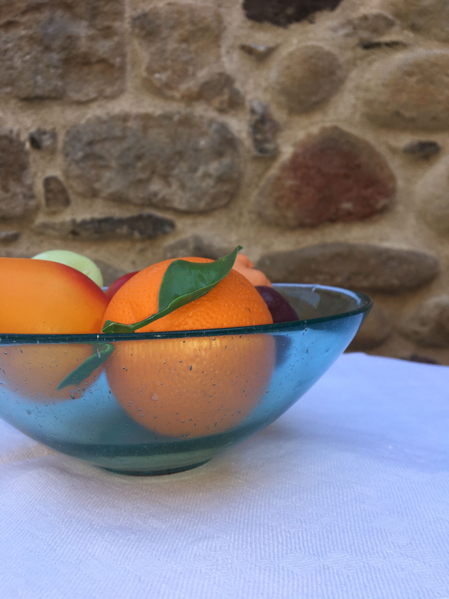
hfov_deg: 48.2
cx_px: 224
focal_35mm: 29
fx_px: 502
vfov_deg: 61.7
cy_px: 300
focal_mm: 4.15
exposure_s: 1/452
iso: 25
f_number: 2.2
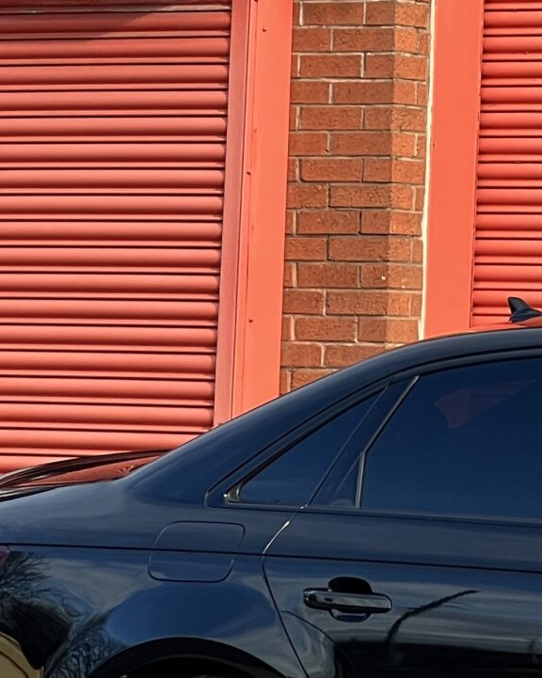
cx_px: 987
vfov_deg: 7.2
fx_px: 5358
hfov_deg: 5.7
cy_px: 159
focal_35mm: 267
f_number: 2.8
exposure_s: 1/185
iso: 32
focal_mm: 9
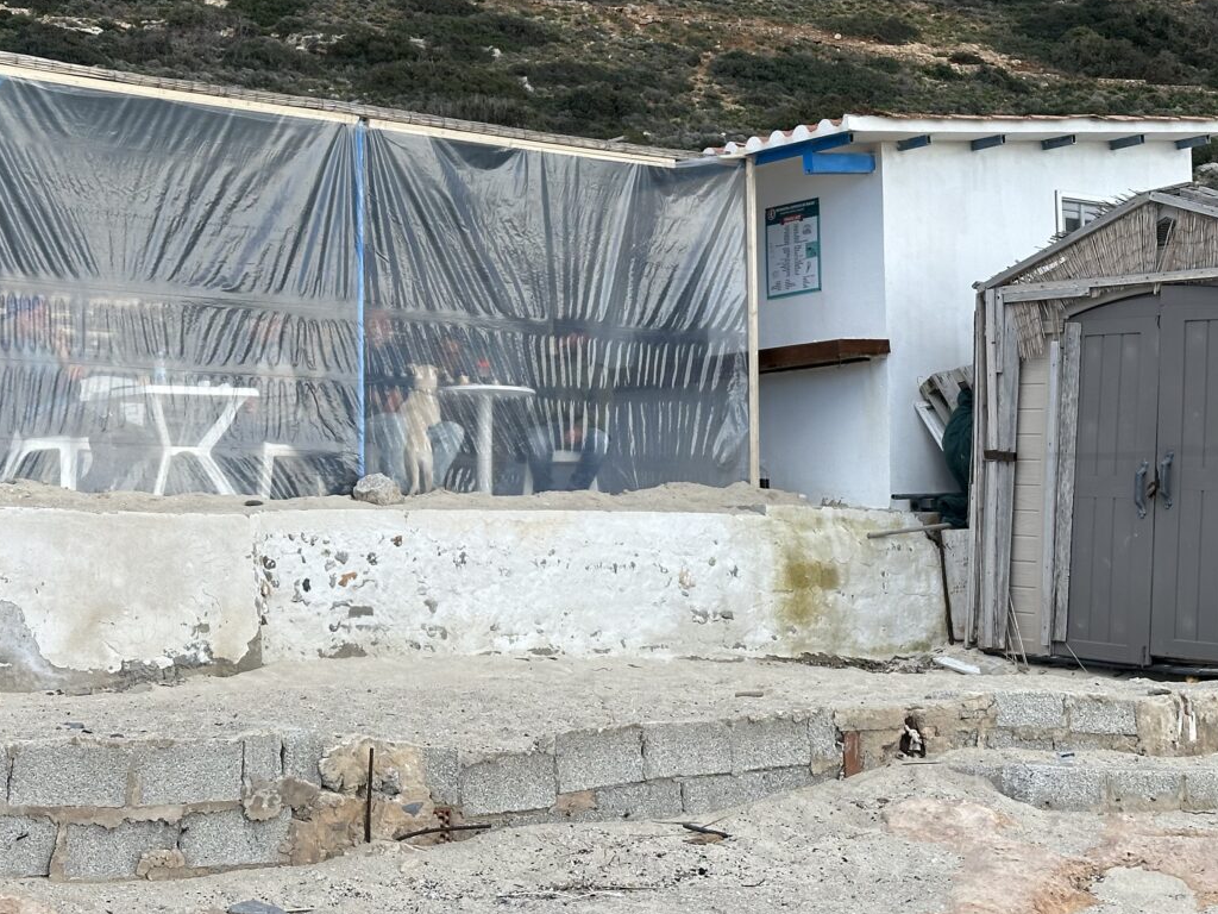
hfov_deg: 26.9
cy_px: 309
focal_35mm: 72
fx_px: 2533
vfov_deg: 20.4
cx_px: 451
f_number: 1.78
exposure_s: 1/1880
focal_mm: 6.86
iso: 64
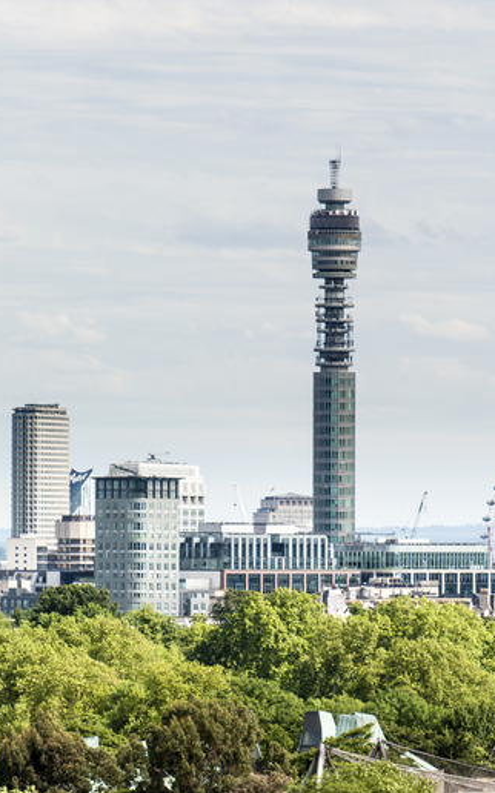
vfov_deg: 6.8
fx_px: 6655
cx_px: 344
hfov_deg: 4.3
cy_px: 397
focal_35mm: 308
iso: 200
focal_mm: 200
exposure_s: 1/500
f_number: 7.1
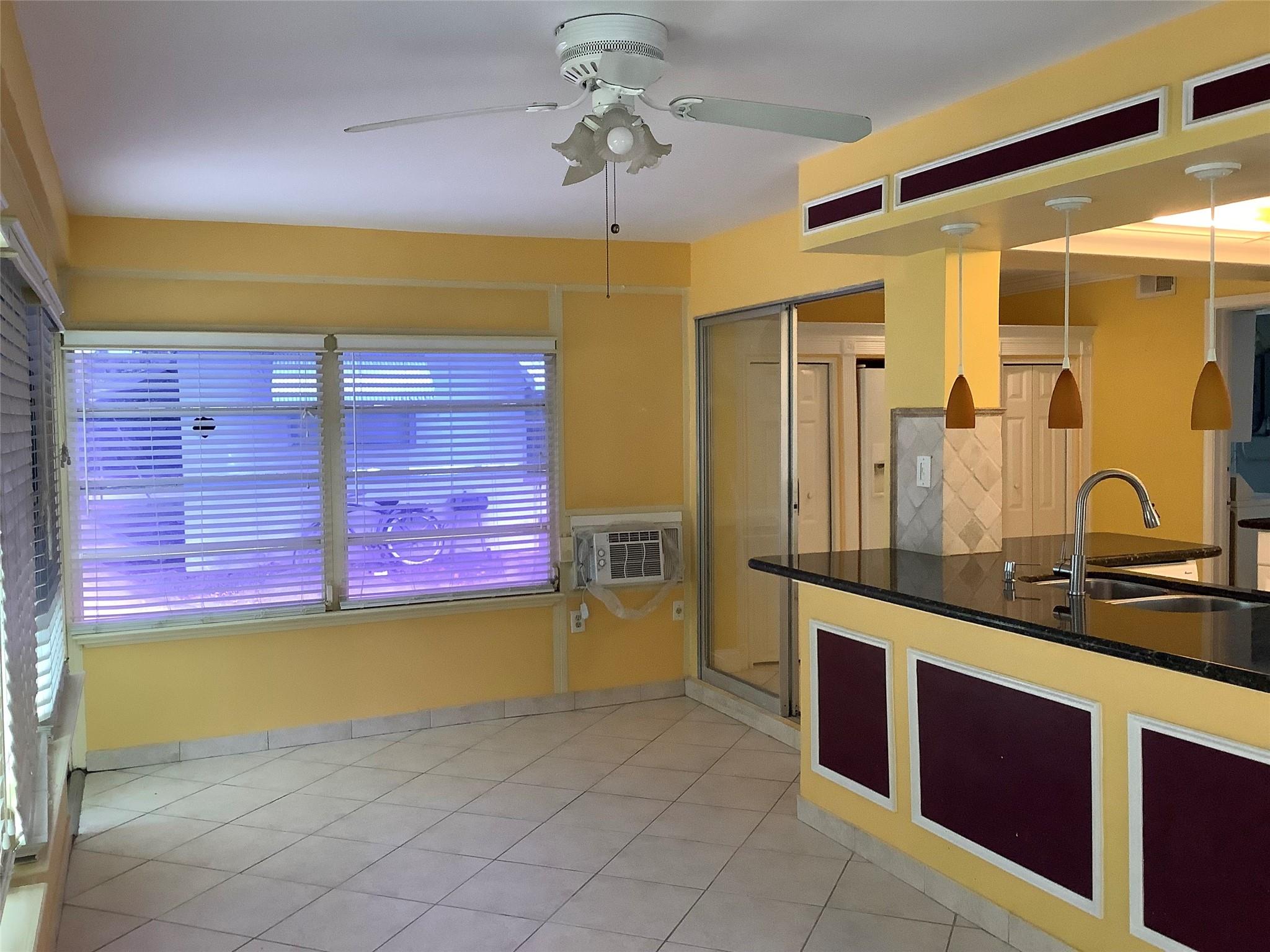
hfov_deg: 58.4
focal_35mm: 31
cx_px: 635
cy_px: 476
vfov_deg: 45.4
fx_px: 1137
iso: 125
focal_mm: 3.3
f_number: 2.4
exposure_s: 1/60
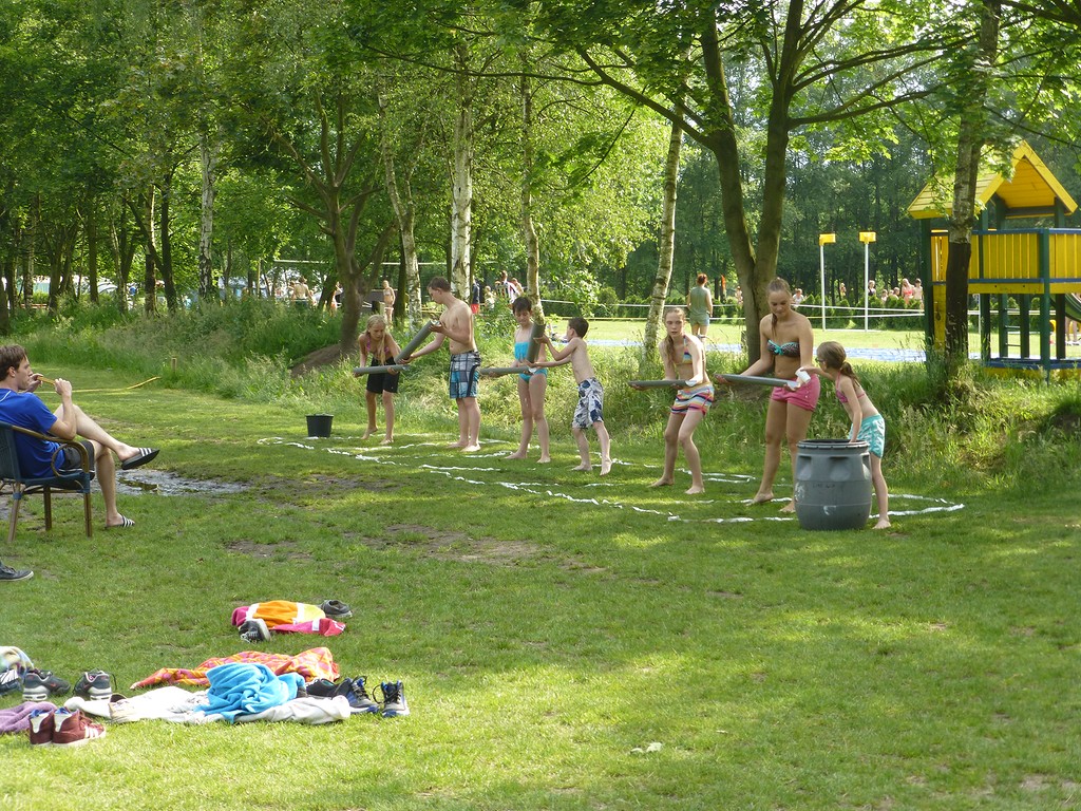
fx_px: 2061
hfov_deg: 29.4
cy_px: 406
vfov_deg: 22.3
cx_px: 540
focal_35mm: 66
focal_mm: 11.7
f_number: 4.9
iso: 100
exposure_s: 1/125
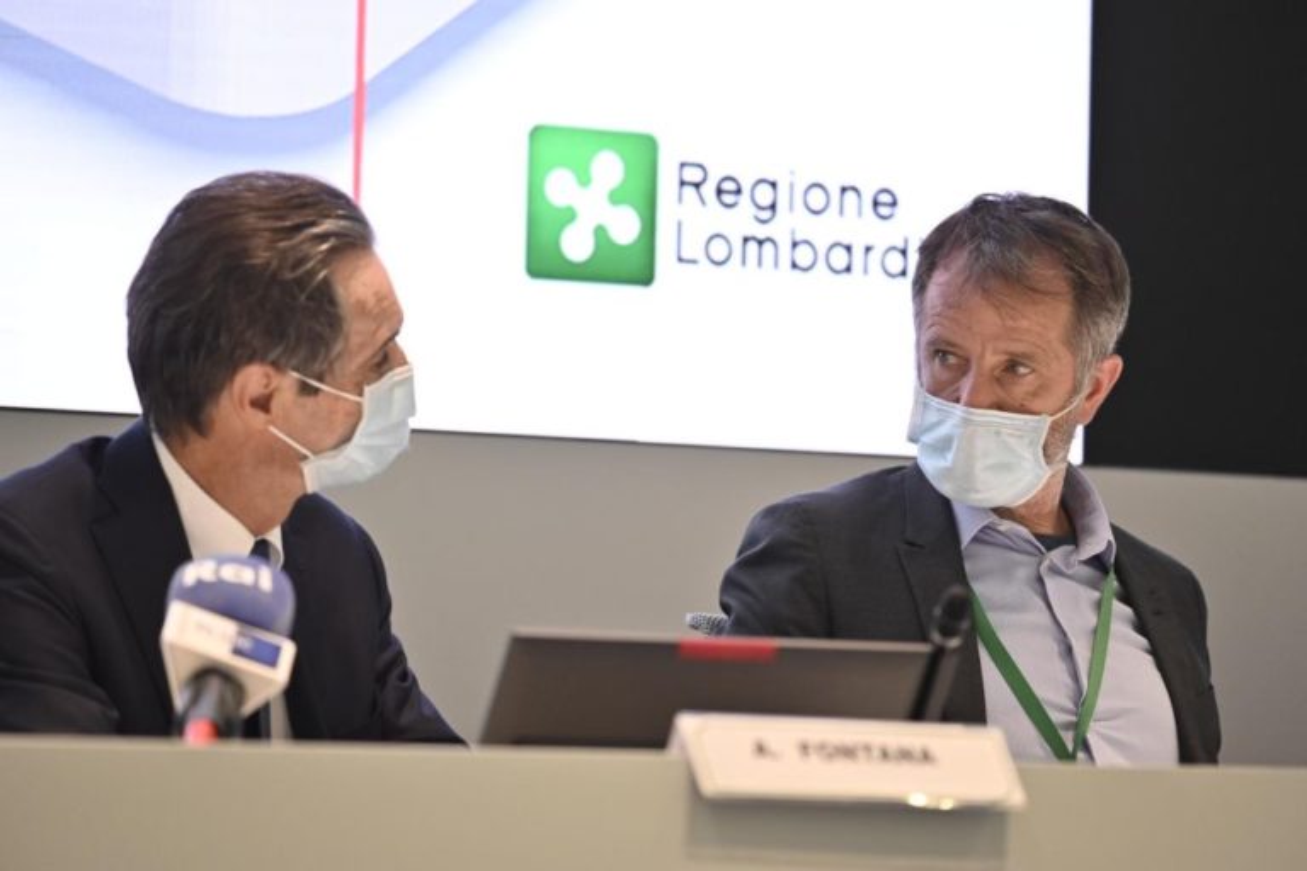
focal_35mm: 170
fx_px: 6171
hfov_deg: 12.1
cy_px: 436
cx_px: 654
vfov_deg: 8.1
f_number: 4
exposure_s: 1/160
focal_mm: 170
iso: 2000
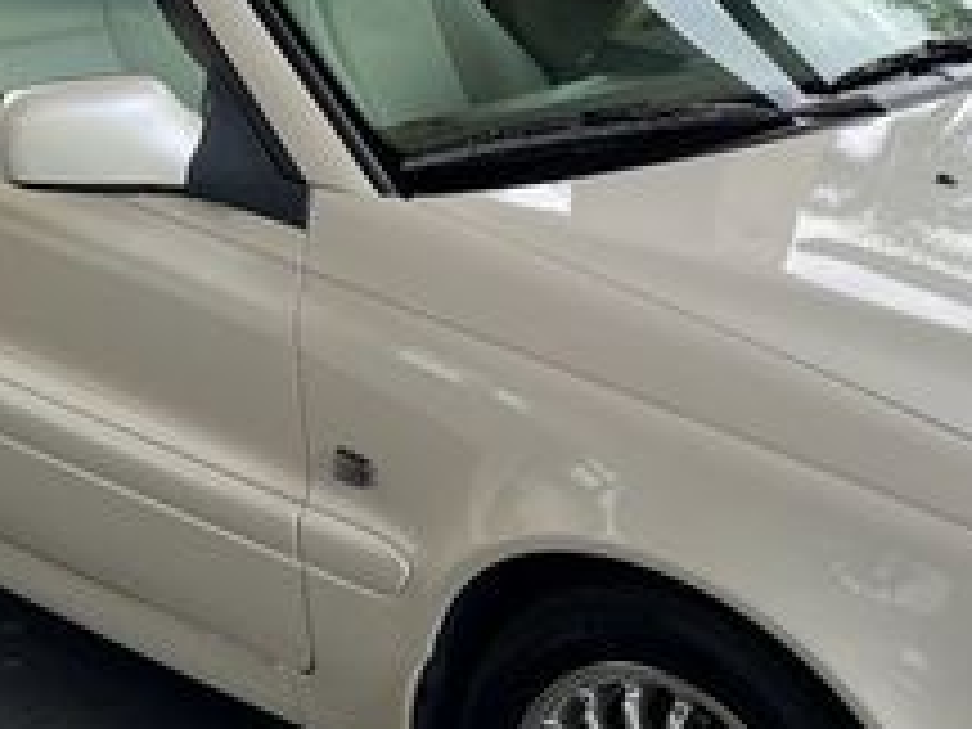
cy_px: 346
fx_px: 2162
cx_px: 644
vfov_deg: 19.1
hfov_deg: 25.2
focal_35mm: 77
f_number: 1.5
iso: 50
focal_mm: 5.7
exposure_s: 1/909
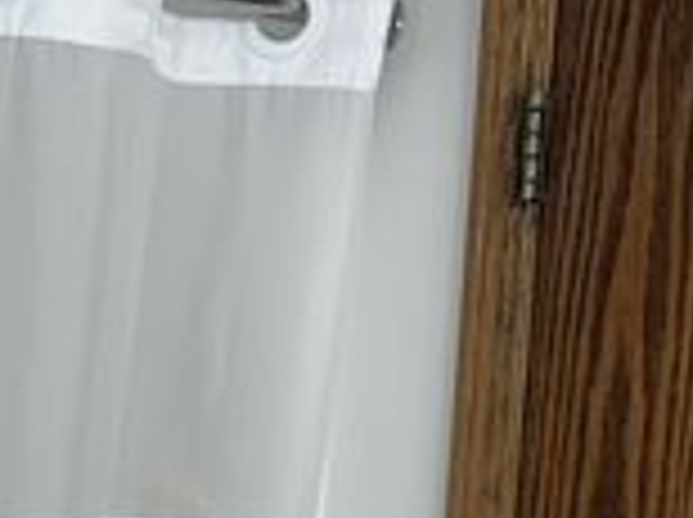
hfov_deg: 17.2
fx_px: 1999
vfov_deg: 13.9
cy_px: 748
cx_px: -432
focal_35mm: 100
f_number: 1.78
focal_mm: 6.76
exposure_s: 1/120
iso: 80
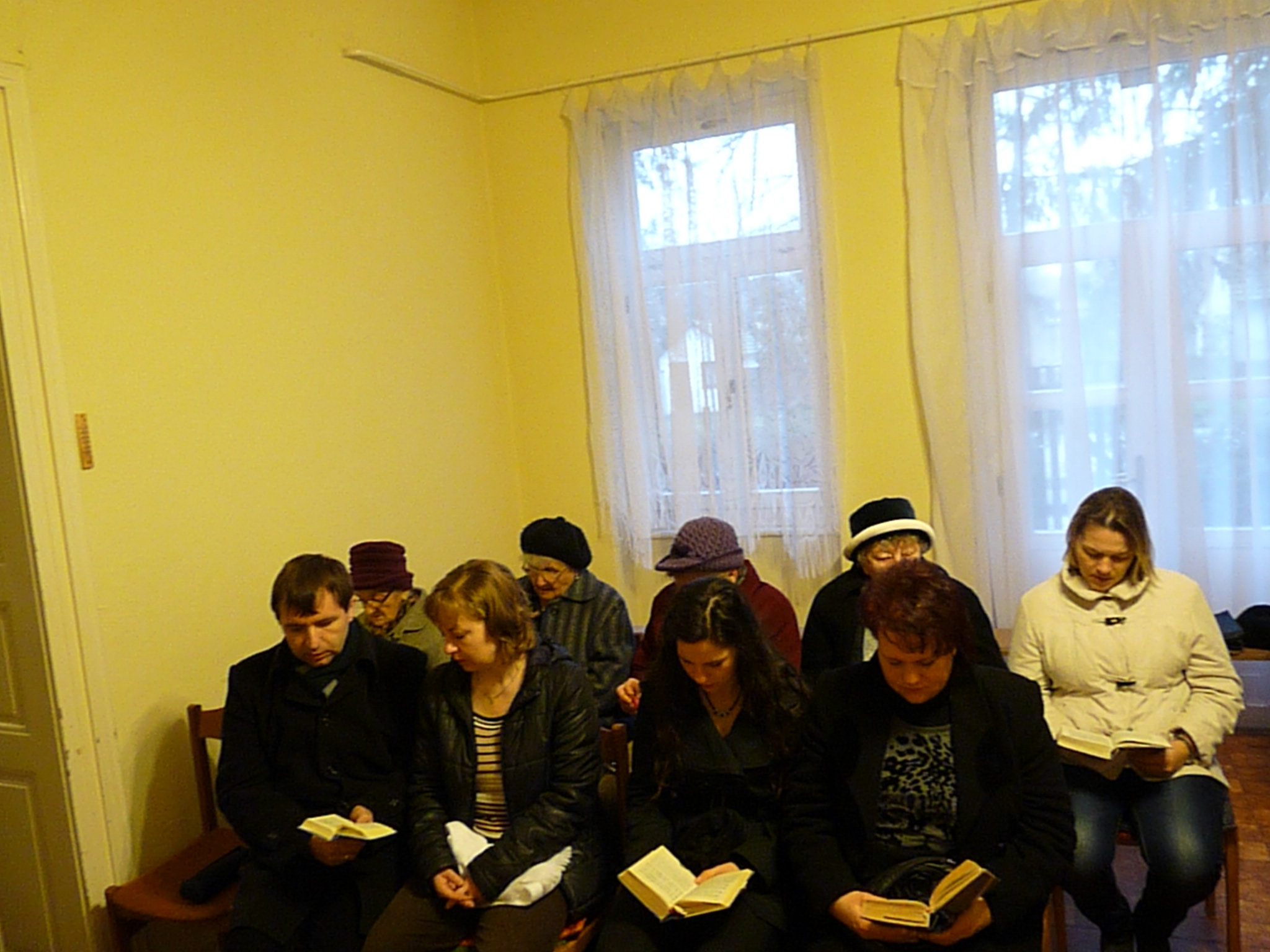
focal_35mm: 27
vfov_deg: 51.4
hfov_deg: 65.3
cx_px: 635
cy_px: 476
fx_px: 991
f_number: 2.8
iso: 800
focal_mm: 4.8
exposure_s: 1/30
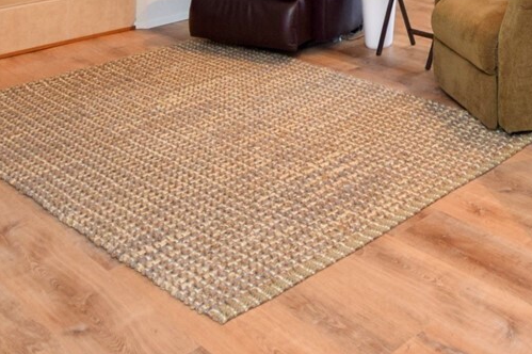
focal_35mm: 51
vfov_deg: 21.4
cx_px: 406
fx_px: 753
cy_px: -202
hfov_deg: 37.8
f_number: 4
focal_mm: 10
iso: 500
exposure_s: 1/60
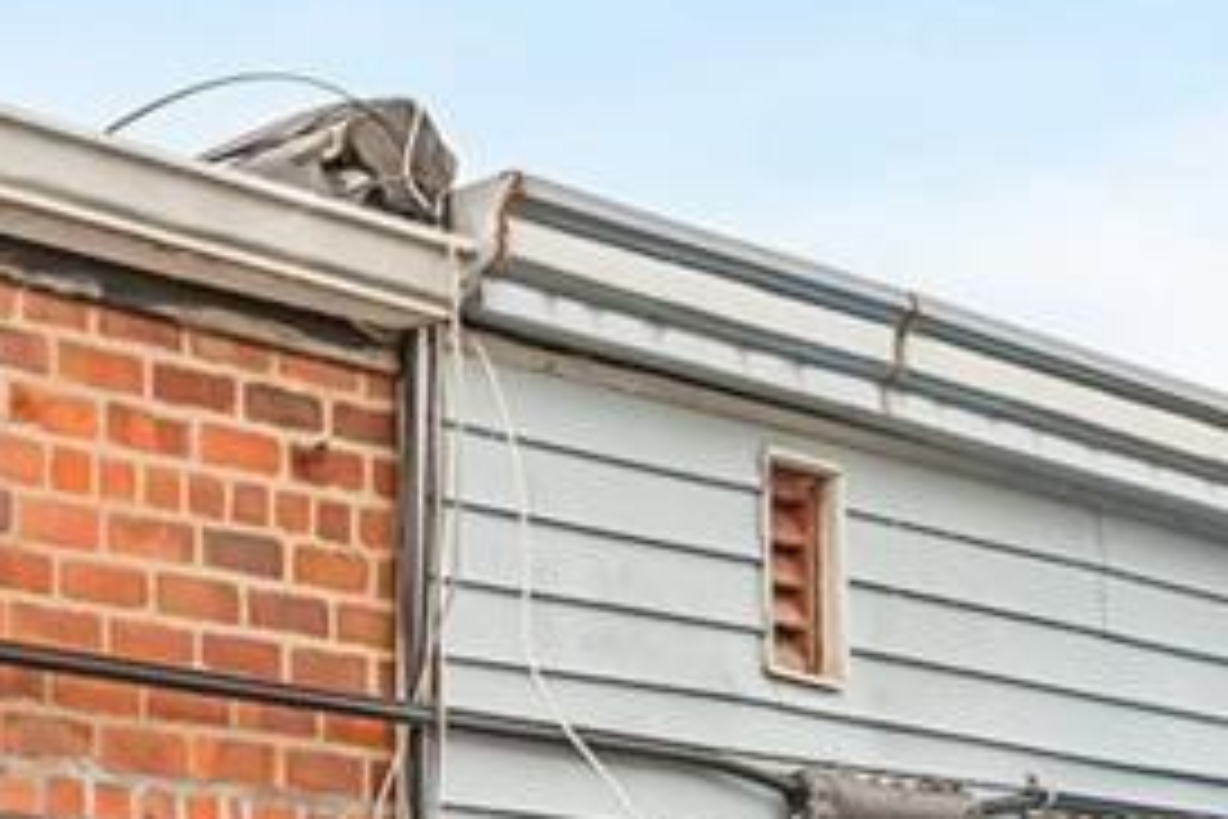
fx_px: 3581
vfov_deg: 11.1
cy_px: 1906
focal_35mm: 105
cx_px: -625
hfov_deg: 17.5
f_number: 5.6
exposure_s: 1/400
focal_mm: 14
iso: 100
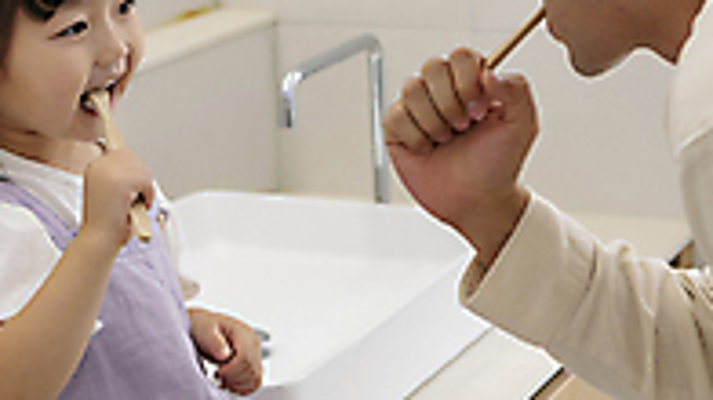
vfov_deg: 10.7
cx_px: 338
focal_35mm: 112
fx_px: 2116
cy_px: 51
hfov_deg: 19.1
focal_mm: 35
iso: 250
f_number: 2.8
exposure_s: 1/50
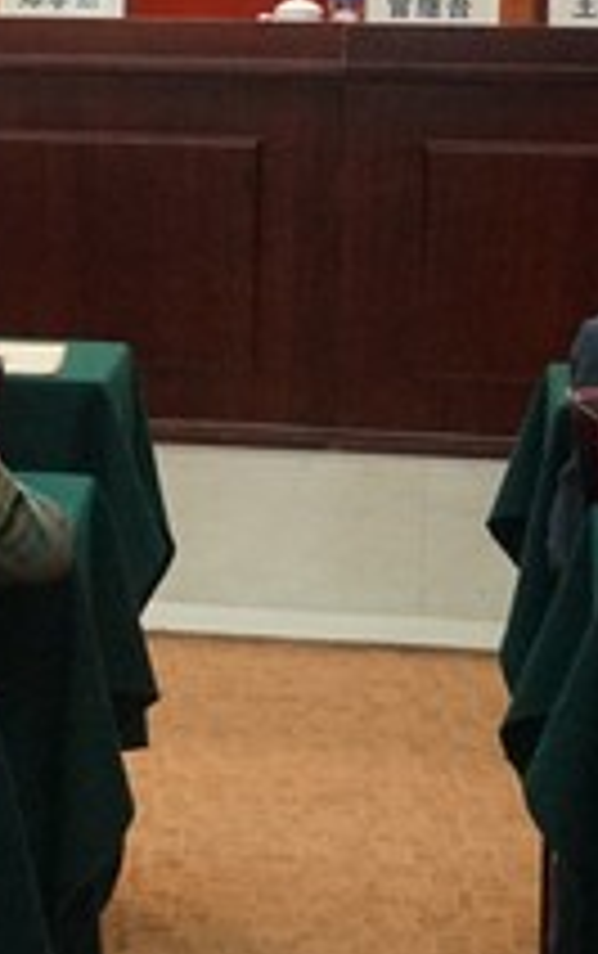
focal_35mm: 144
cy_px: 65
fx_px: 3743
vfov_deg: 14.3
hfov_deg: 8.3
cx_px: -931
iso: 2000
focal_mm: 25
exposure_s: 1/160
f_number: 4.5
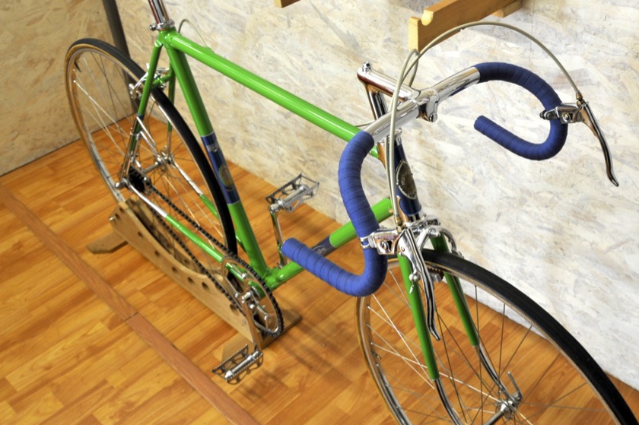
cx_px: 420
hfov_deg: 47.8
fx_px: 710
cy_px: 205
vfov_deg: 33.4
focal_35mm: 40
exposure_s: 1/5
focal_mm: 28
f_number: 11
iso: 800
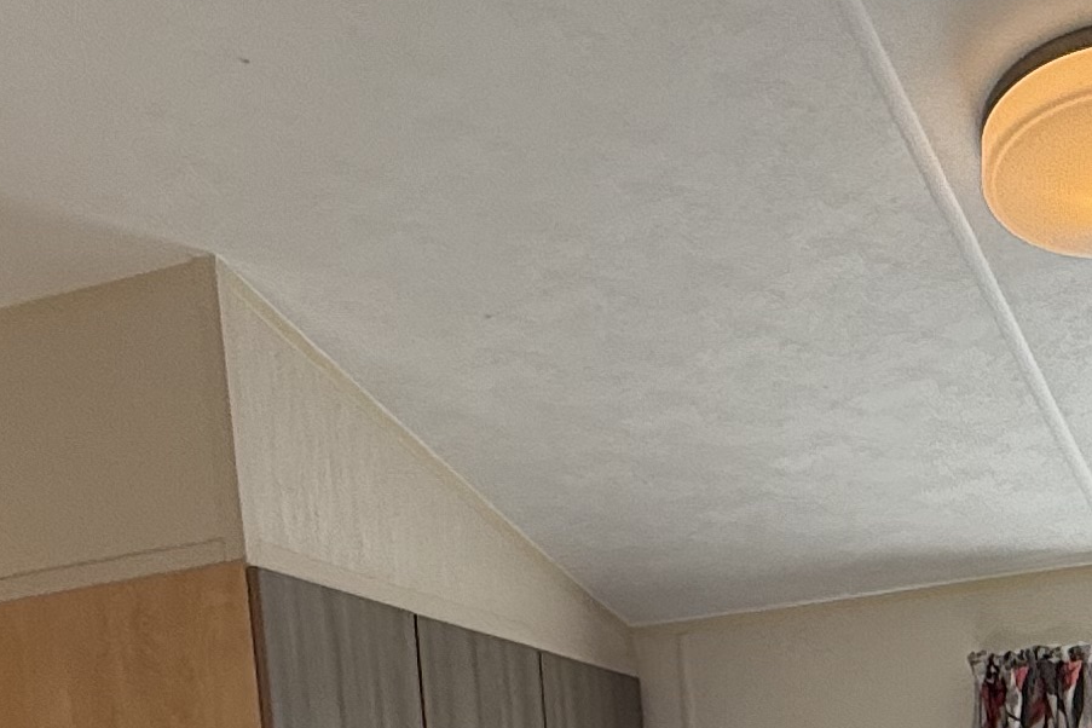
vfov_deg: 17.3
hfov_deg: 30.4
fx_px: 1972
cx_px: 824
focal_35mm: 65
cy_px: 1288
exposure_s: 1/183
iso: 64
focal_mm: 2.22
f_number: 2.2
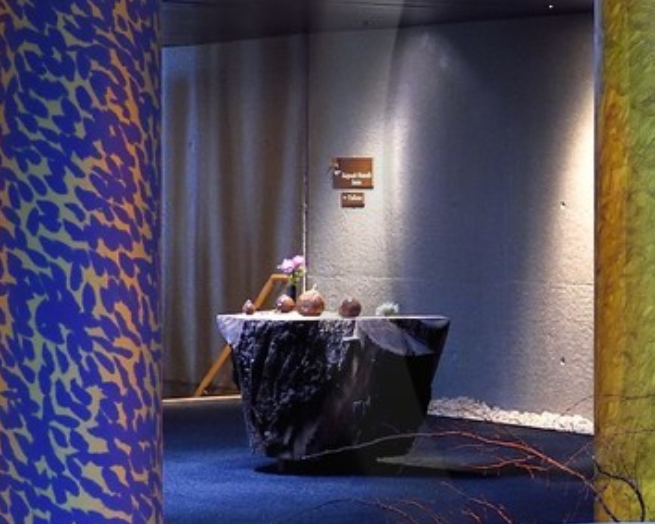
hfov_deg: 14.3
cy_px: 180
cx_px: 1062
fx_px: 2384
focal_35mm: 123
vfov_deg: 12.5
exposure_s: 1/10
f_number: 8
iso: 1600
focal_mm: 29
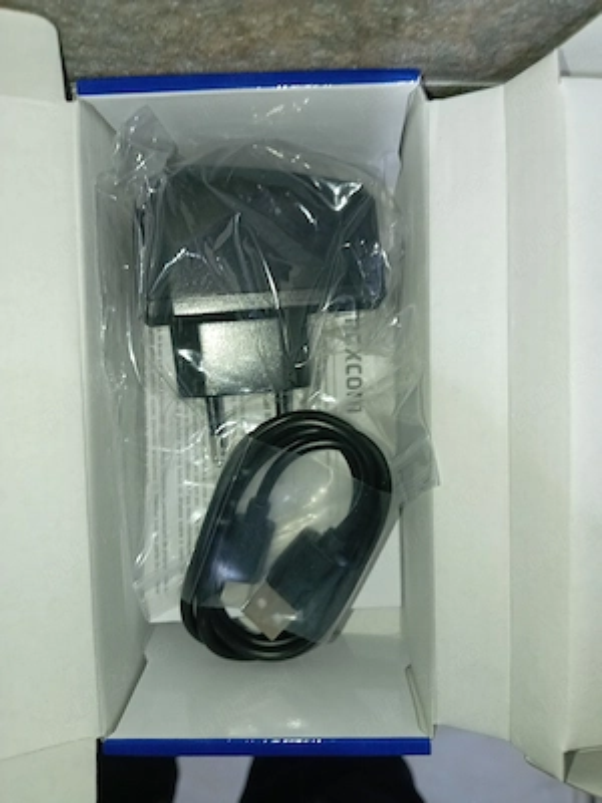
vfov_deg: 65.3
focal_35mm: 27
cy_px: 402
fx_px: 626
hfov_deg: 51.4
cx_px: 301
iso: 425
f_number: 1.8
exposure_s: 1/25
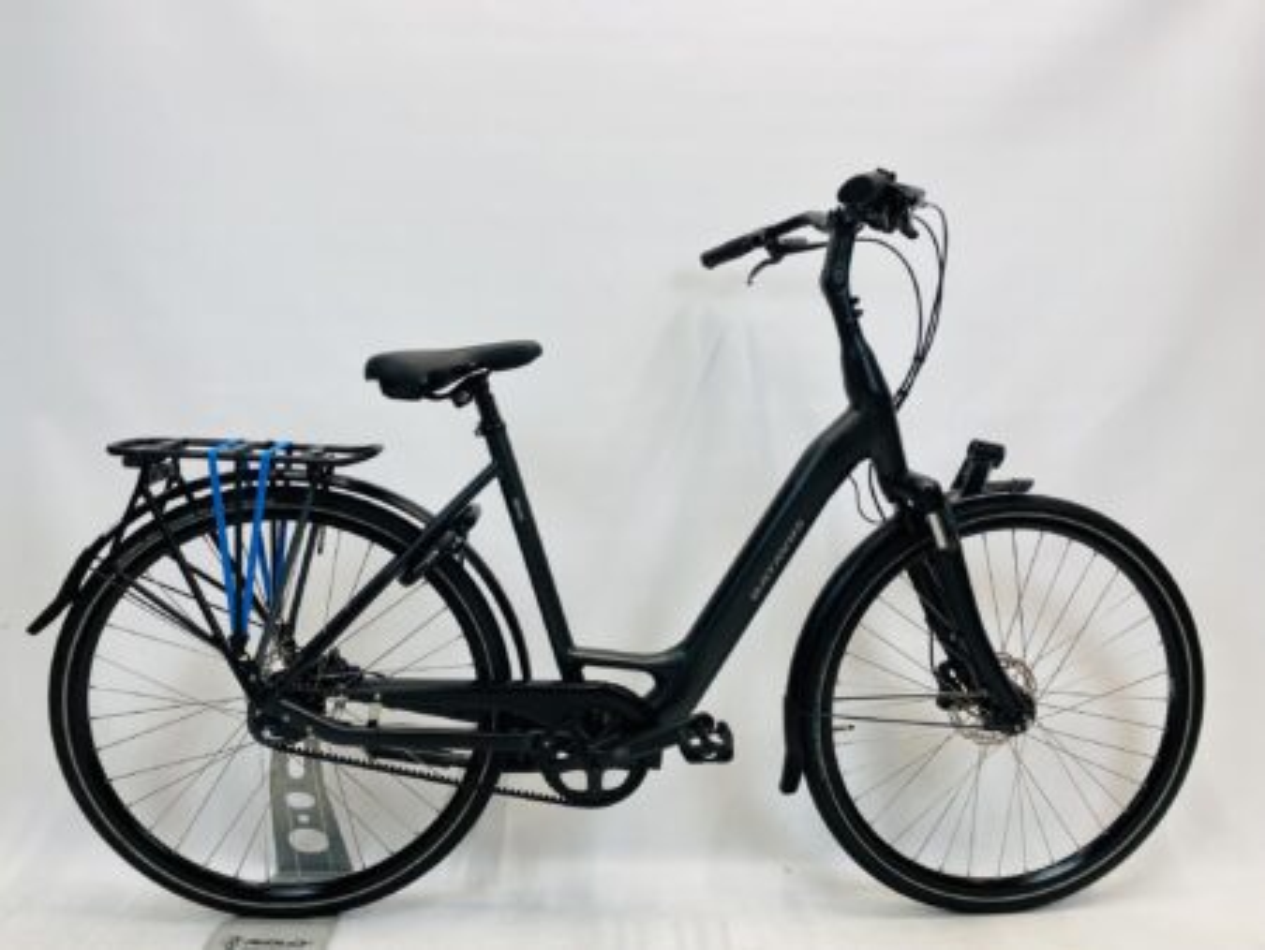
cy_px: 475
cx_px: 632
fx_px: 951
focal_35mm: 26
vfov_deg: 53.1
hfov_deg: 67.3
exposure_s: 1/100
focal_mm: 4.25
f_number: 1.8
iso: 50
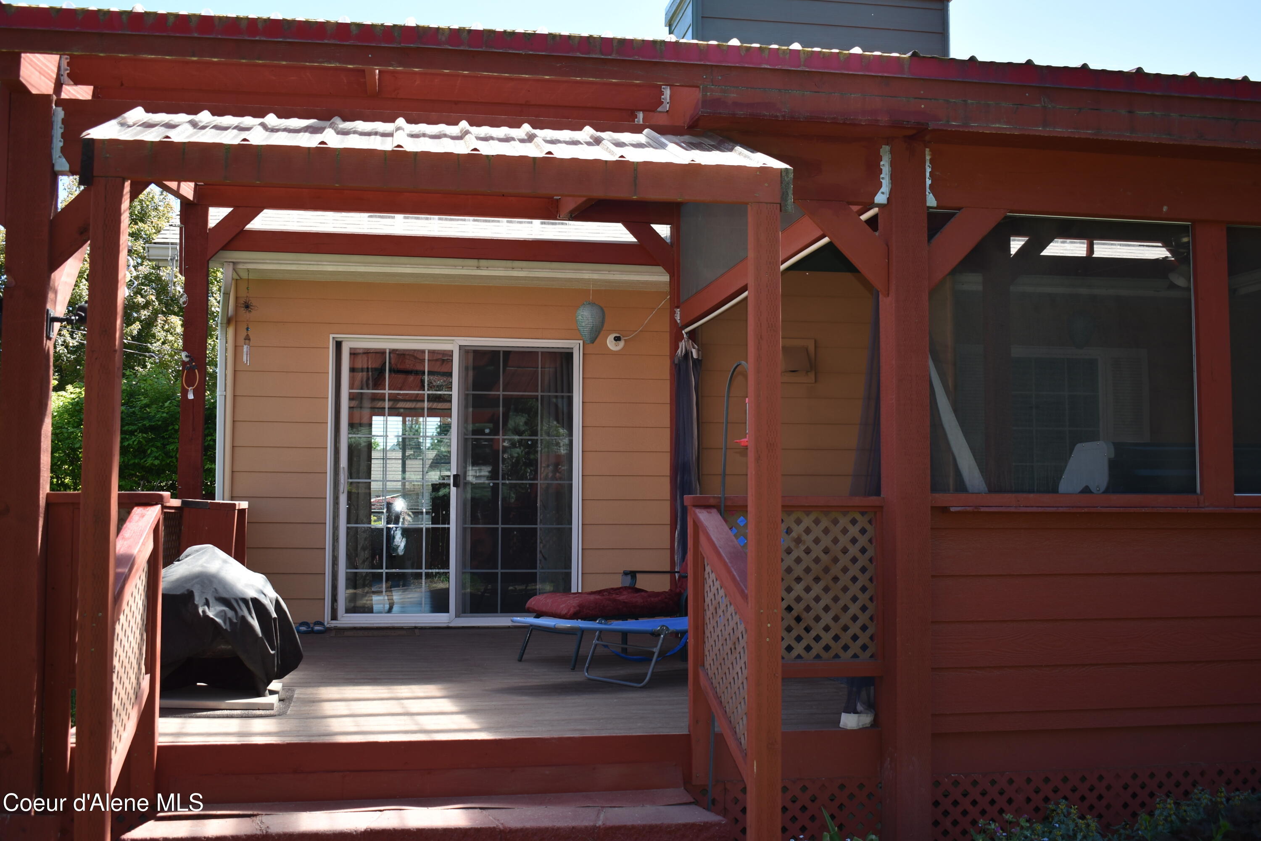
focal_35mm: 39
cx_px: 630
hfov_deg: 49.5
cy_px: 420
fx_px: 1366
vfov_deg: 34.2
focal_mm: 26
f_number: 4
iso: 100
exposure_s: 1/200
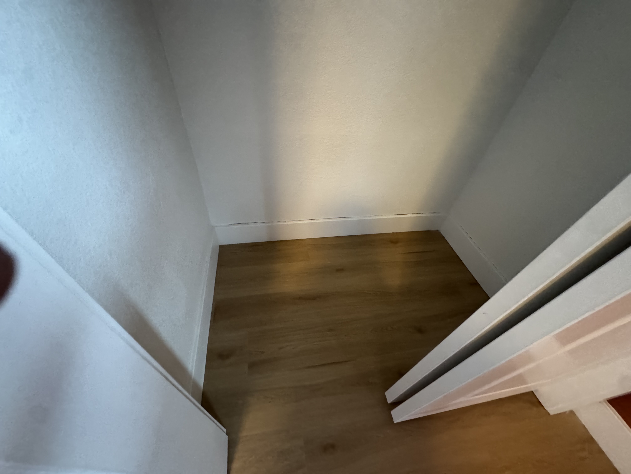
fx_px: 255
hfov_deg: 102.1
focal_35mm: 14
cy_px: 237
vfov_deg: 85.7
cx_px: 316
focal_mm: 2.22
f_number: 2.2
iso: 1000
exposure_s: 1/42
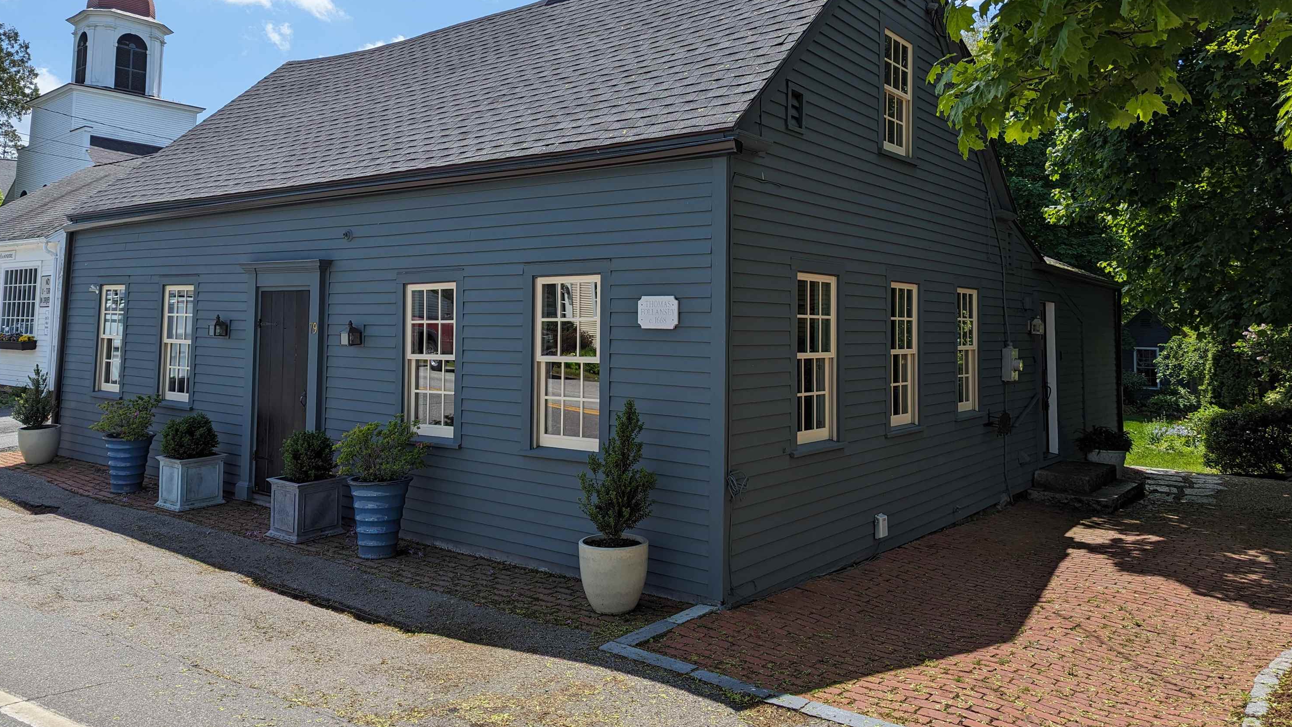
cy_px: 267
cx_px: 653
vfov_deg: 42.5
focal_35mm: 27
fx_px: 925
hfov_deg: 69.9
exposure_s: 1/1433
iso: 37
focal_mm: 6.81
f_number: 1.85
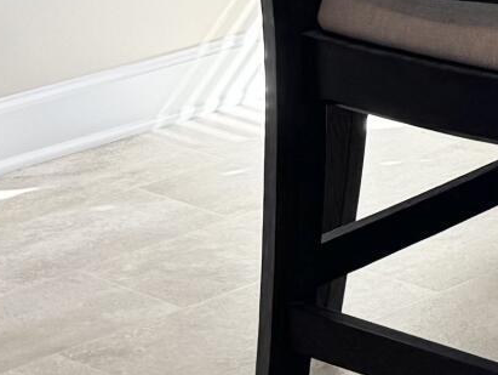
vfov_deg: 7.8
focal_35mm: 175
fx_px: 2520
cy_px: -569
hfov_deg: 10.4
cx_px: 1007
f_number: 1.78
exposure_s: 1/159
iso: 80
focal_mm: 6.76
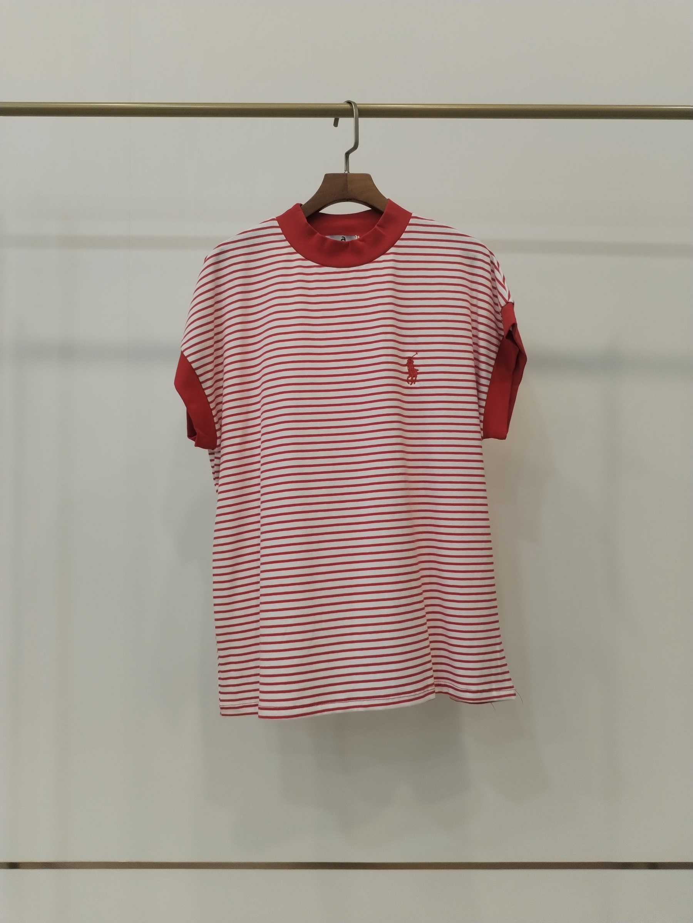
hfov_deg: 48.2
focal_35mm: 29
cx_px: 346
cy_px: 462
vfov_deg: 61.7
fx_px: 774
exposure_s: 1/60
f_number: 1.8
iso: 232
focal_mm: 4.75
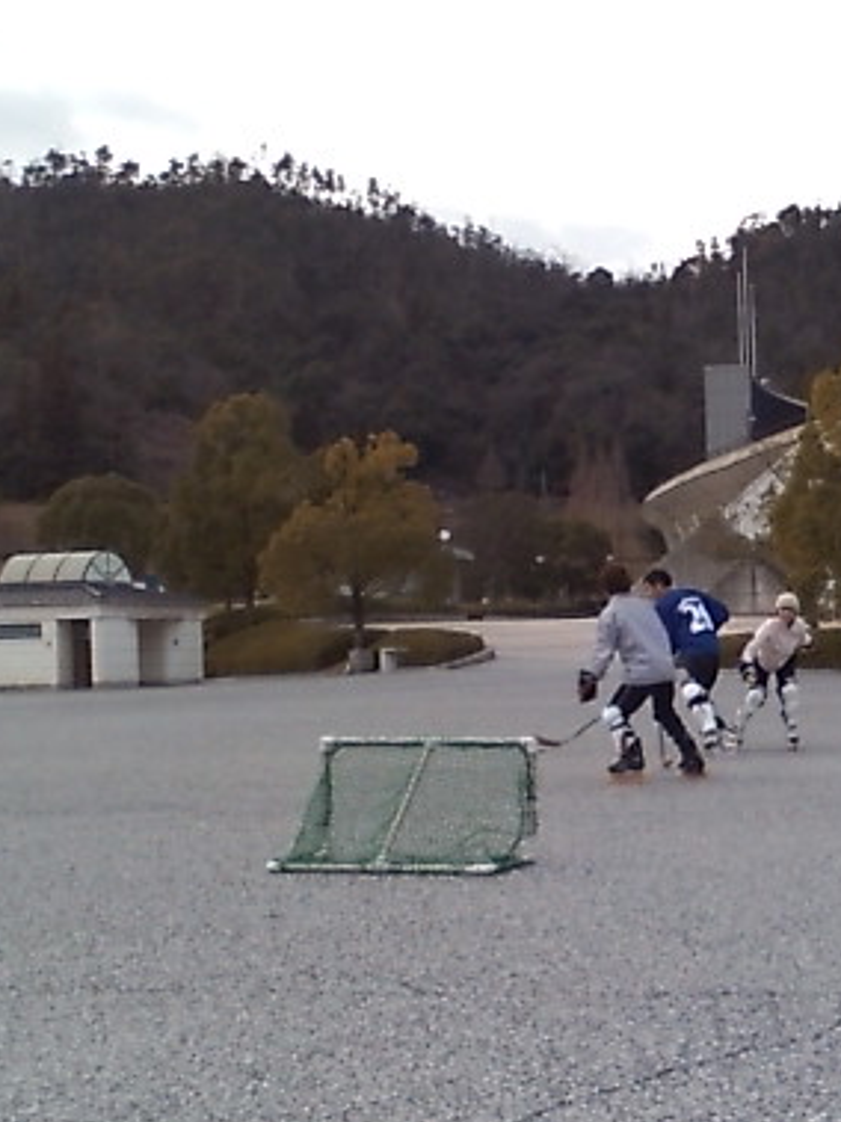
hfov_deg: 27.6
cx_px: 879
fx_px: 1588
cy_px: 693
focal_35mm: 49
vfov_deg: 38.7
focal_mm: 3.73
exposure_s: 1/83.3
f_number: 3.5
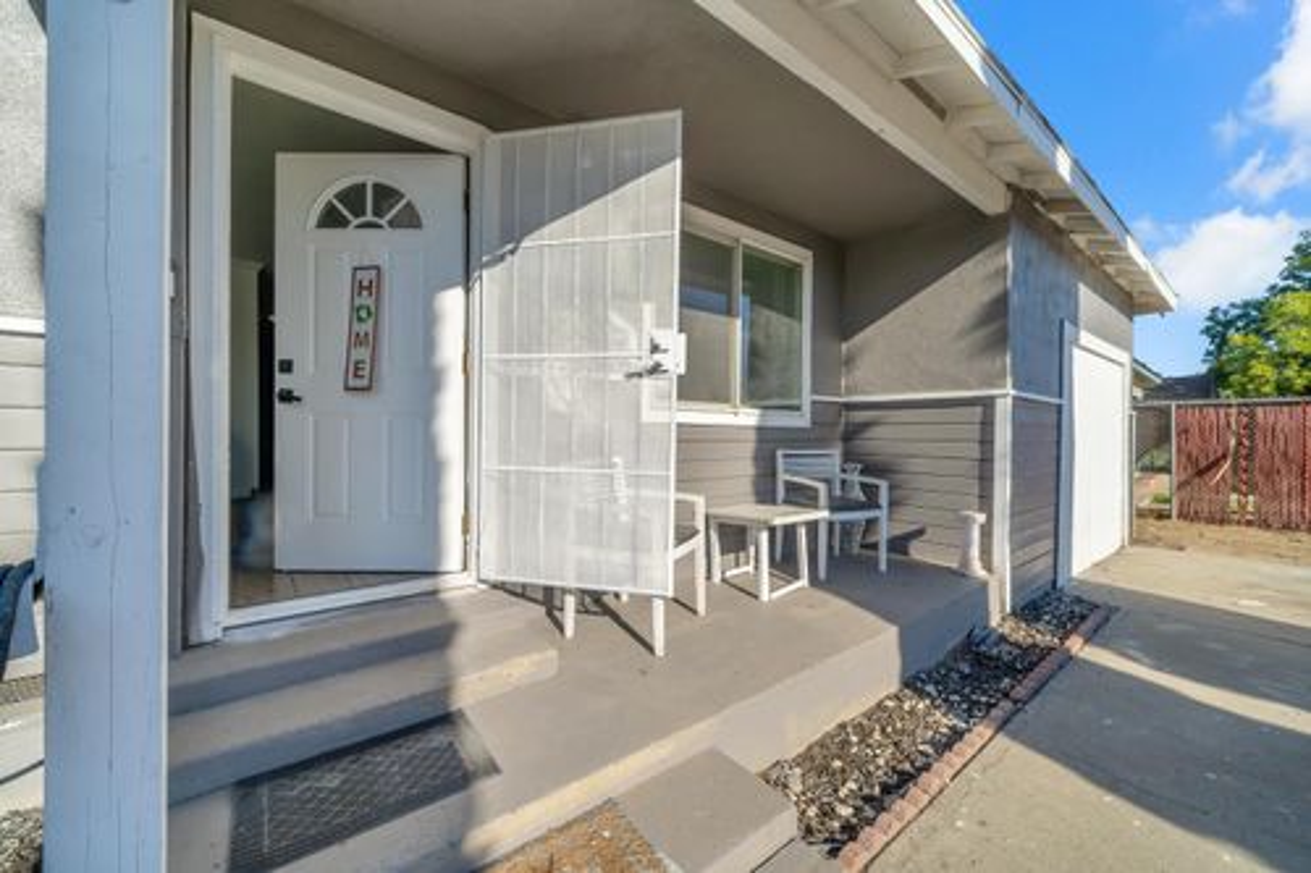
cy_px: 436
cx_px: 656
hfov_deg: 108.3
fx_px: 473
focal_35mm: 13
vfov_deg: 85.4
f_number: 10
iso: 100
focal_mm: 13
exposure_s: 1/160
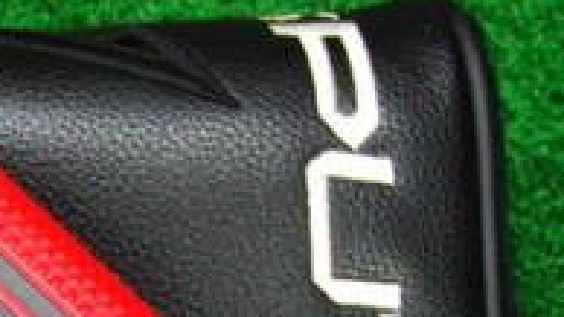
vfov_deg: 9.0
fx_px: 1988
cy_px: 416
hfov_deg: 15.9
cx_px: 49
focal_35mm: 133
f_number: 3.6
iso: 400
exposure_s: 1/40
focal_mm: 6.42
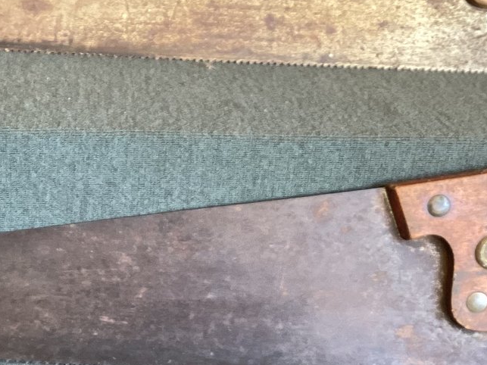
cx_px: 154
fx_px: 1027
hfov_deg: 26.5
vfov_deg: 19.9
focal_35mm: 73
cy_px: 314
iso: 125
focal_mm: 3.3
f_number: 2.4
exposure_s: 1/50
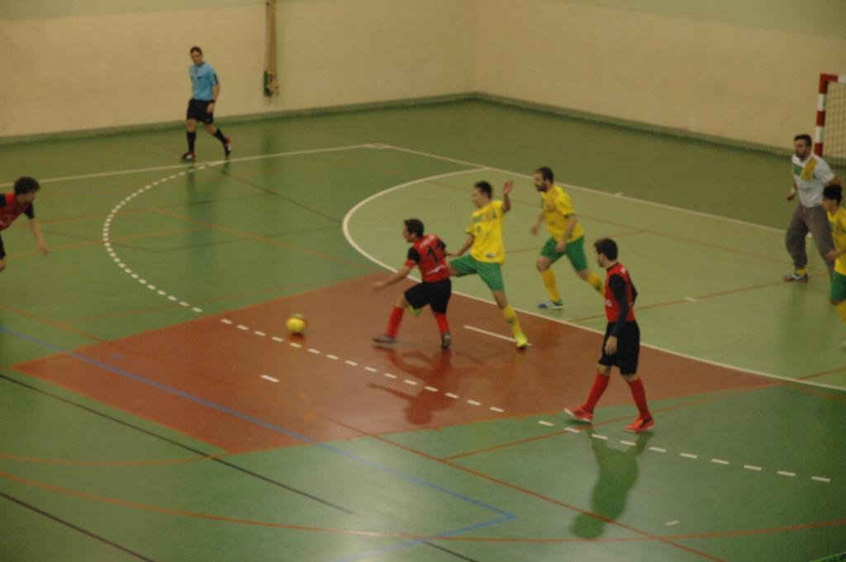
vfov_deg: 13.0
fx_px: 2465
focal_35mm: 105
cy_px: 281
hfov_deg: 19.5
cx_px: 423
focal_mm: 70
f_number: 4.5
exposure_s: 1/60
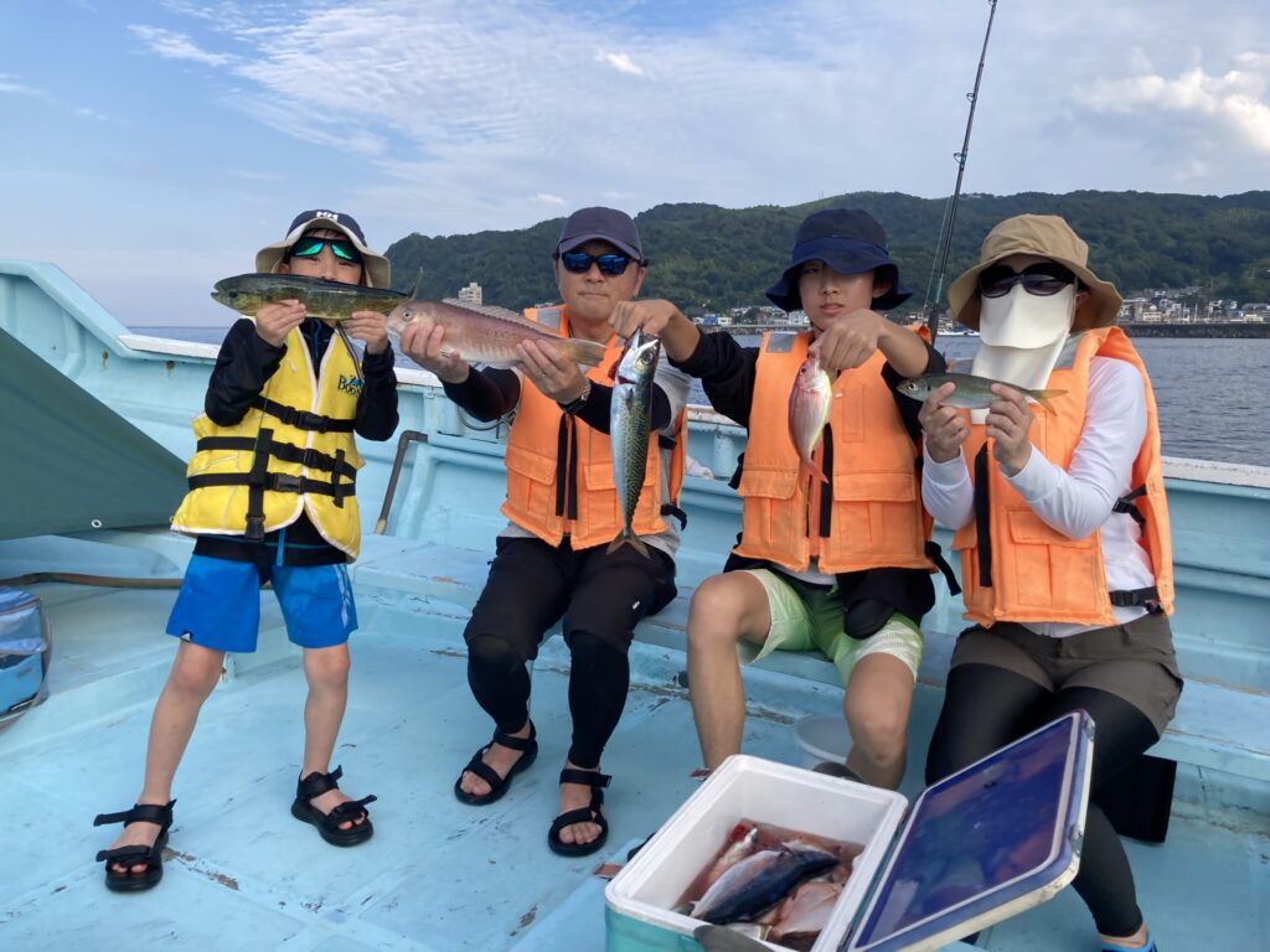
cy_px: 476
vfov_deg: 49.7
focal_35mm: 28
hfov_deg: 63.4
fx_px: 1027
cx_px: 635
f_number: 1.8
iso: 20
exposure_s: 1/873
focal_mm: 3.99
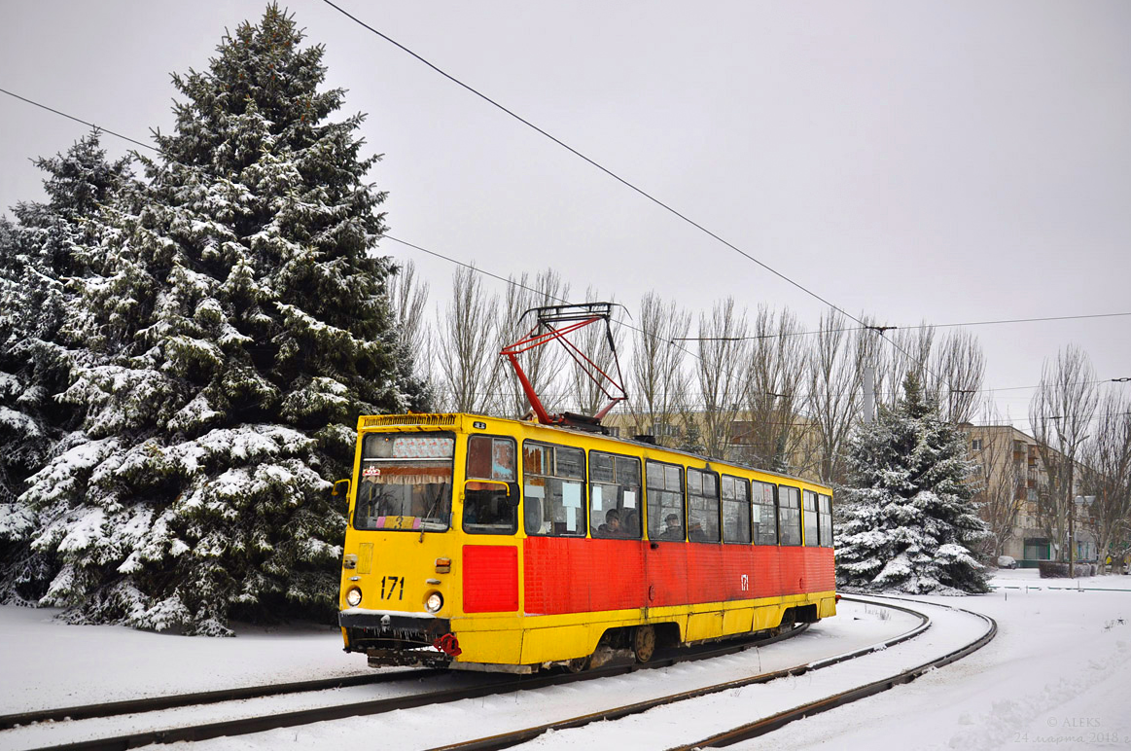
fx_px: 1020
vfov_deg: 40.4
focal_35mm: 33
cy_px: 384
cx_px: 577
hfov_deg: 58.0
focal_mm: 21
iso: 200
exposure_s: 1/500
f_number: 7.1
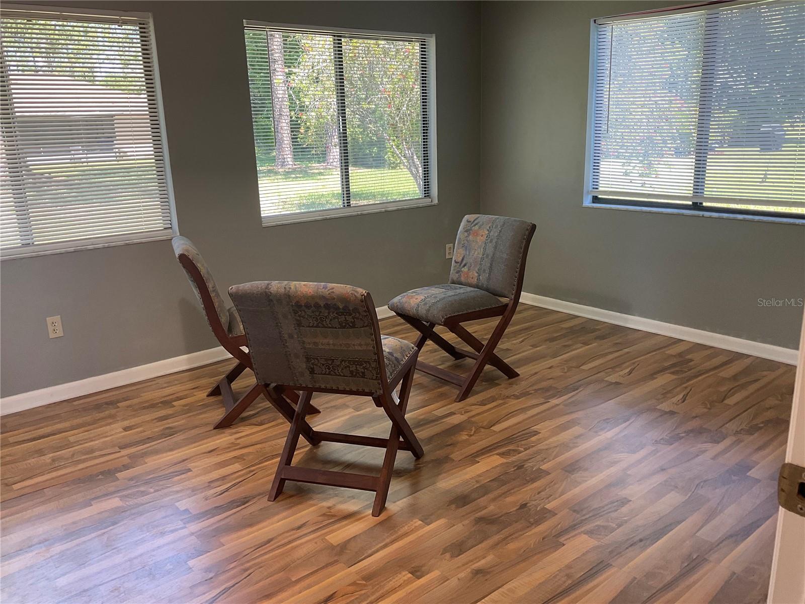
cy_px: 302
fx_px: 674
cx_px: 402
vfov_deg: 48.2
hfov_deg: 61.7
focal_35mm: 29
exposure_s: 1/60
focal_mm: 3
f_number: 1.8
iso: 40
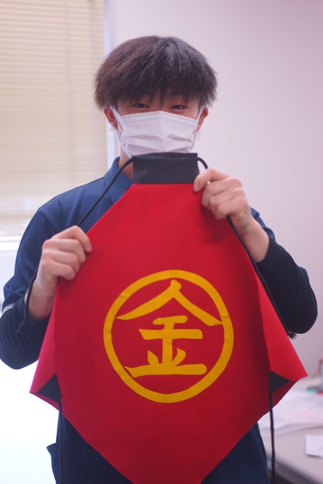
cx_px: 162
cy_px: 242
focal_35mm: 55
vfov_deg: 36.2
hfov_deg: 24.7
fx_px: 739
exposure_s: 1/80
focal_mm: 55
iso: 200
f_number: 1.8
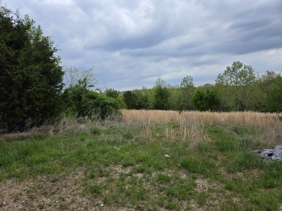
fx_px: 187
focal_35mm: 23
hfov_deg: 73.9
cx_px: 141
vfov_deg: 58.9
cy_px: 106
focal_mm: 5.4
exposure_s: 1/631
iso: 25
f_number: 1.8
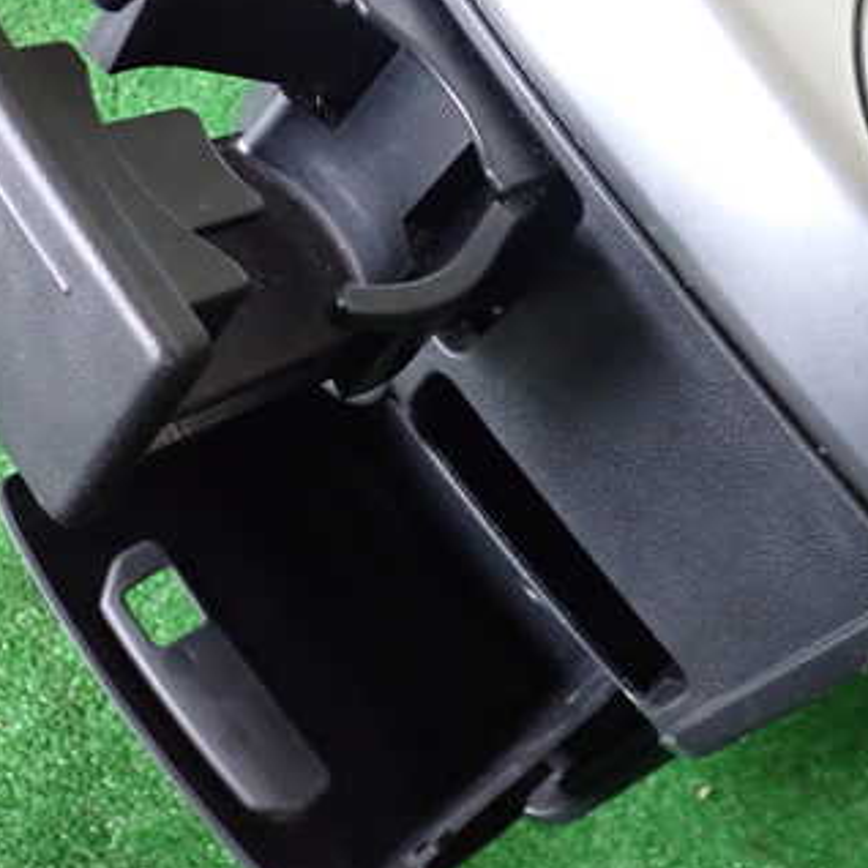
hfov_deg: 32.9
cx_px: 712
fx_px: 1418
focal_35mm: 50
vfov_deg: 33.9
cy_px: 360
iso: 1000
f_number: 2.3
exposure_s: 1/125
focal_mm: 5.4
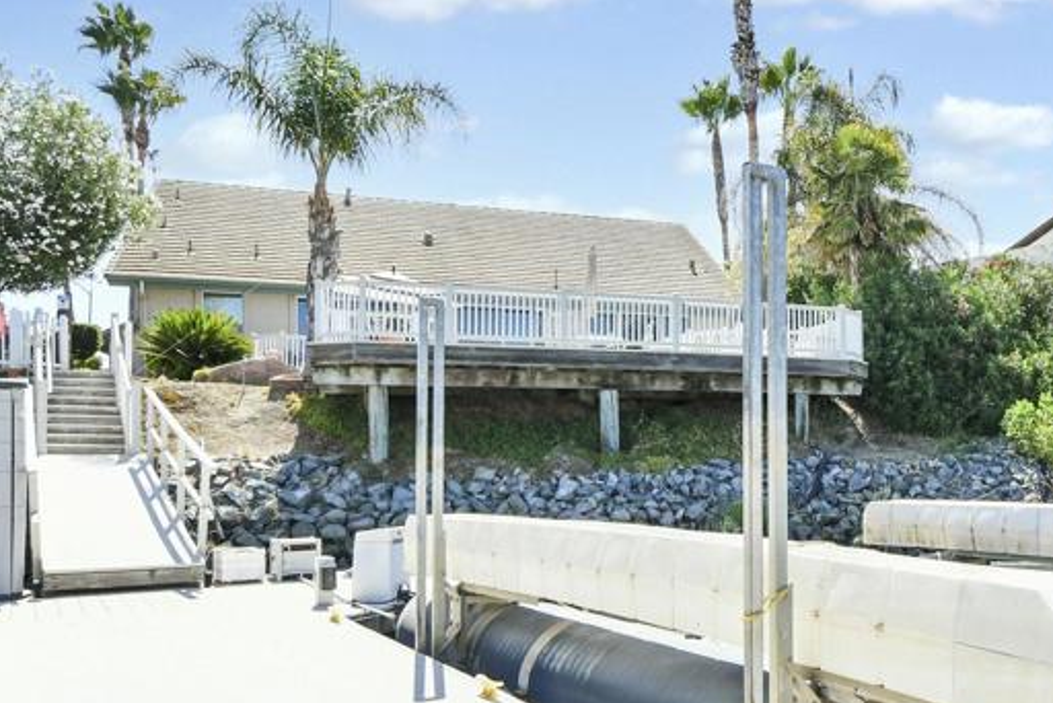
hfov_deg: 55.0
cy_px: 437
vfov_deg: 43.3
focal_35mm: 30
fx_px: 878
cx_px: 919
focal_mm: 10
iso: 500
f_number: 4.5
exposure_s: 1/1000
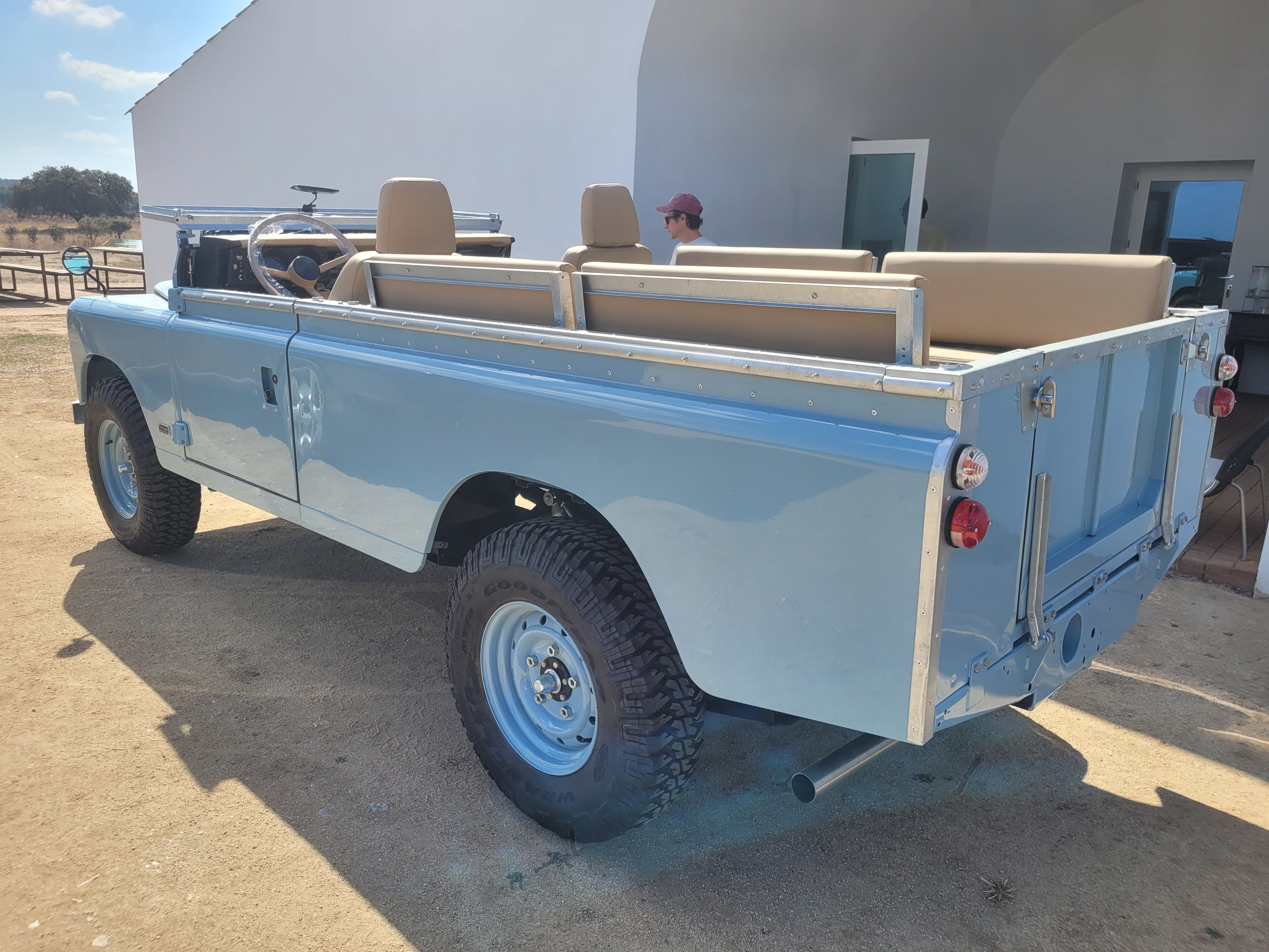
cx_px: 634
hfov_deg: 67.3
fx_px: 953
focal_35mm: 26
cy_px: 476
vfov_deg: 53.1
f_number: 1.8
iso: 40
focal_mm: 5.4
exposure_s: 1/1571
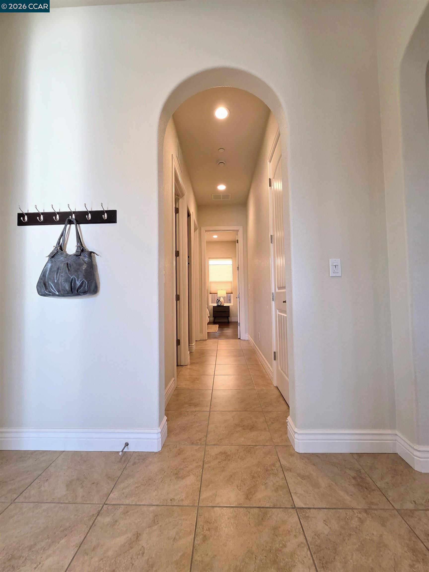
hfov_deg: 89.9
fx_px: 215
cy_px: 286
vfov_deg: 106.2
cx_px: 214
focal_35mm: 13
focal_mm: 2.2
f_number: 2.2
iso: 125
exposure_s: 1/120
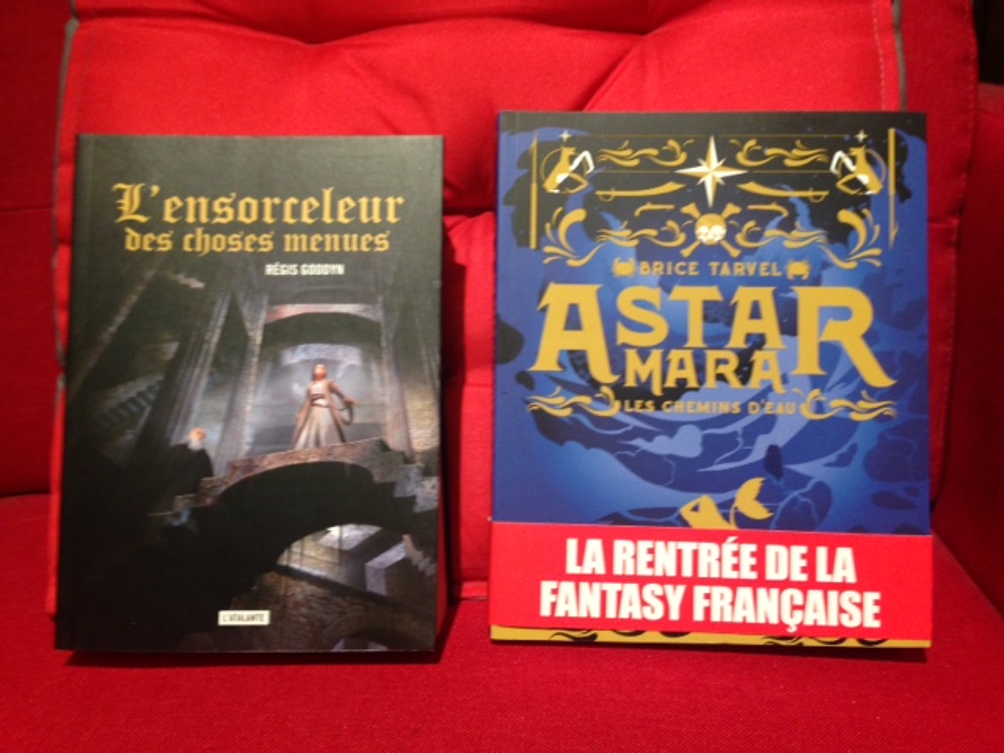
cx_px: 502
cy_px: 376
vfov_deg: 42.9
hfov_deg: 55.4
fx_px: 957
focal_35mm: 33
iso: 125
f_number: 2.4
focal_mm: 4.12
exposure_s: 1/20
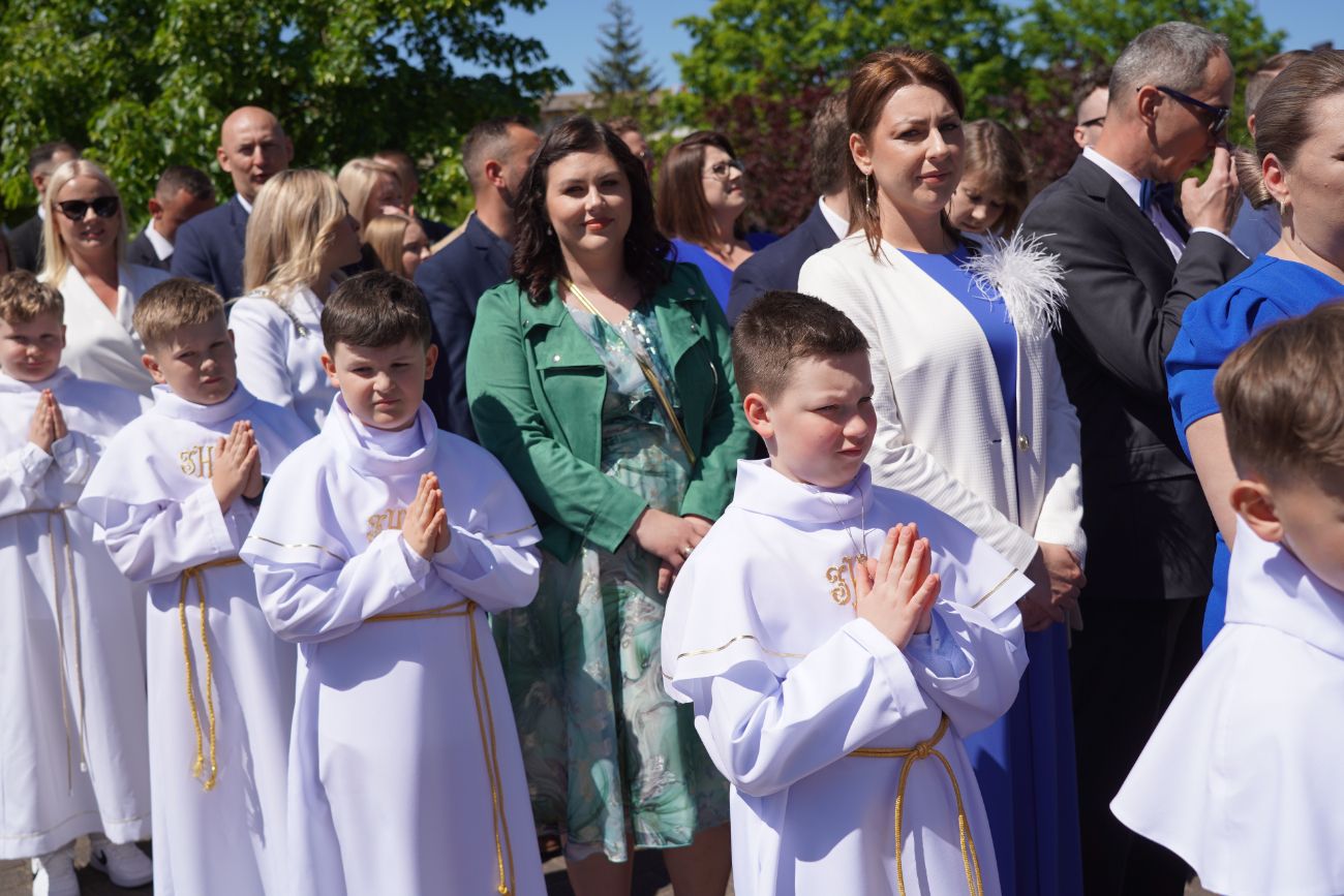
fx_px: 1493
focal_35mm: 40
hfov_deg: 48.5
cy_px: 448
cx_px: 672
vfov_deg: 33.4
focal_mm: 40
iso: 100
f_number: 5
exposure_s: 1/1250
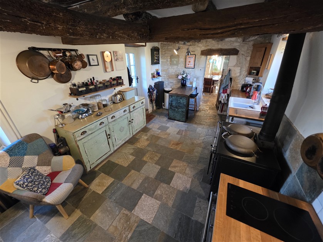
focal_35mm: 13
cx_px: 162
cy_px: 121
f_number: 1.9
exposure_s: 1/60
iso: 800
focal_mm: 2.2
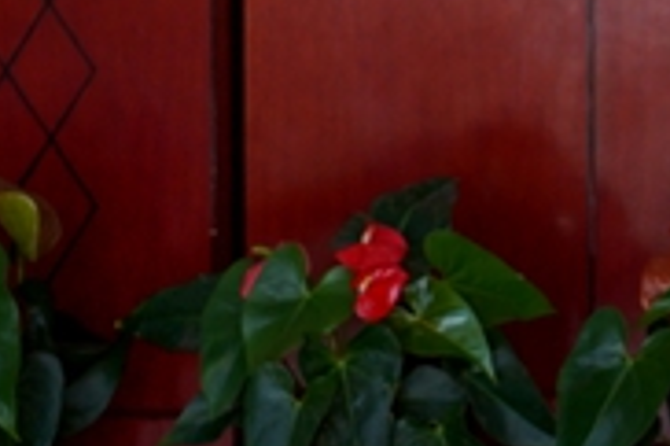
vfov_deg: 5.9
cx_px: 1307
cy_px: -391
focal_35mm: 228
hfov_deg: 8.6
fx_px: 4239
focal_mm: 52
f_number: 4
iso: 500
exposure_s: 1/160
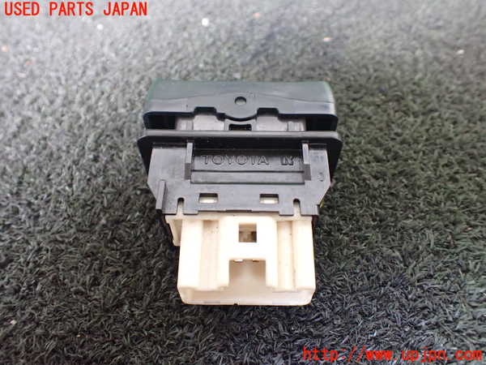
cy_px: 182
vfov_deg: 46.8
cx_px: 243
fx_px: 421
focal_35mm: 30
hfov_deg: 60.0
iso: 800
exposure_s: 1/50
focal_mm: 5.4
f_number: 2.3
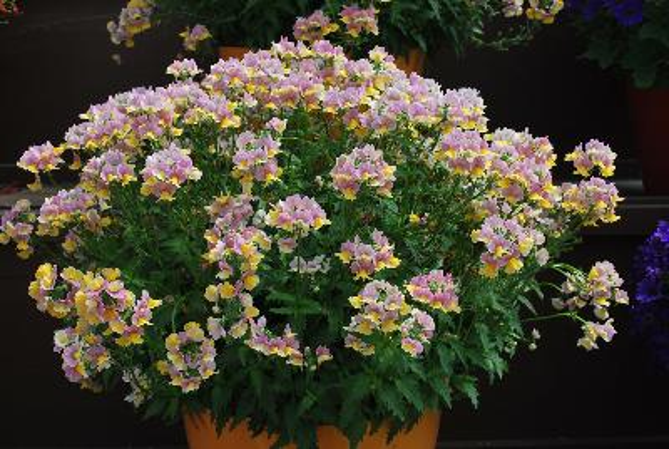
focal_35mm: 48
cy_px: 224
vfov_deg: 28.2
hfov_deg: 41.1
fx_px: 893
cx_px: 334
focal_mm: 32
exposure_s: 1/100
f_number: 8
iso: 100
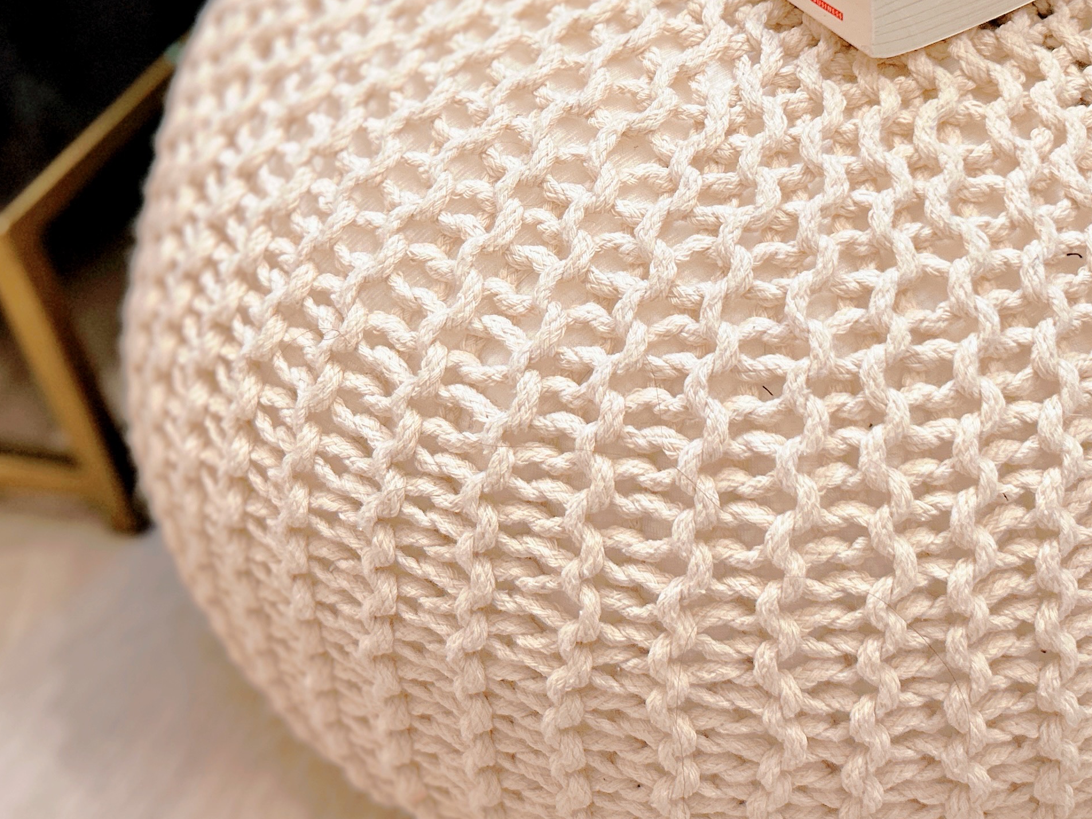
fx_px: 1735
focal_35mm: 55
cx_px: 702
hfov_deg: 34.7
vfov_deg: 26.1
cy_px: 175
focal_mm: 5.7
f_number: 1.5
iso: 160
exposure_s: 1/60
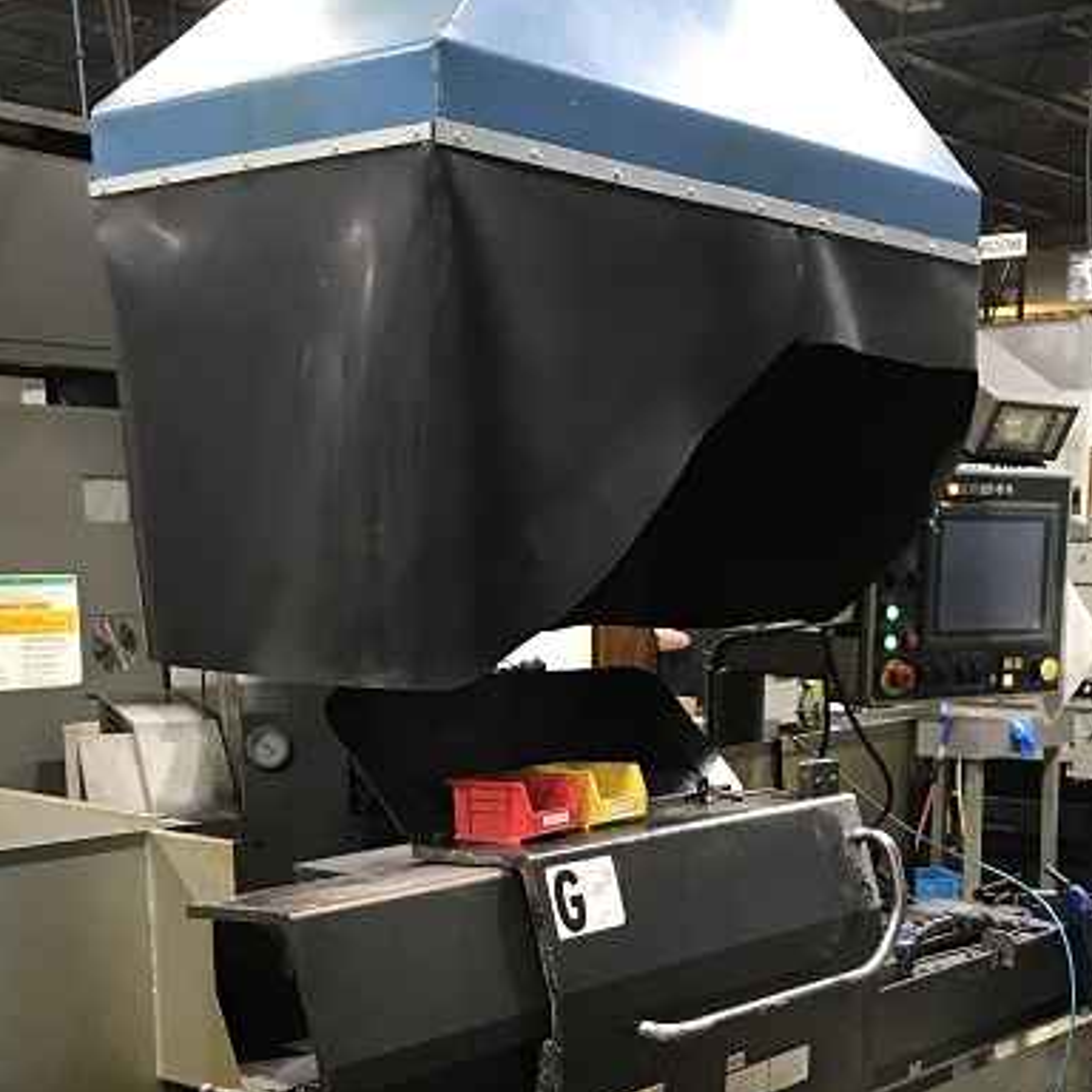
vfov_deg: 31.8
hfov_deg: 32.8
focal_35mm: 52
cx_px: 607
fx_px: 1856
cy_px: 889
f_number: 1.8
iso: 64
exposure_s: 1/15
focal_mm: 3.99
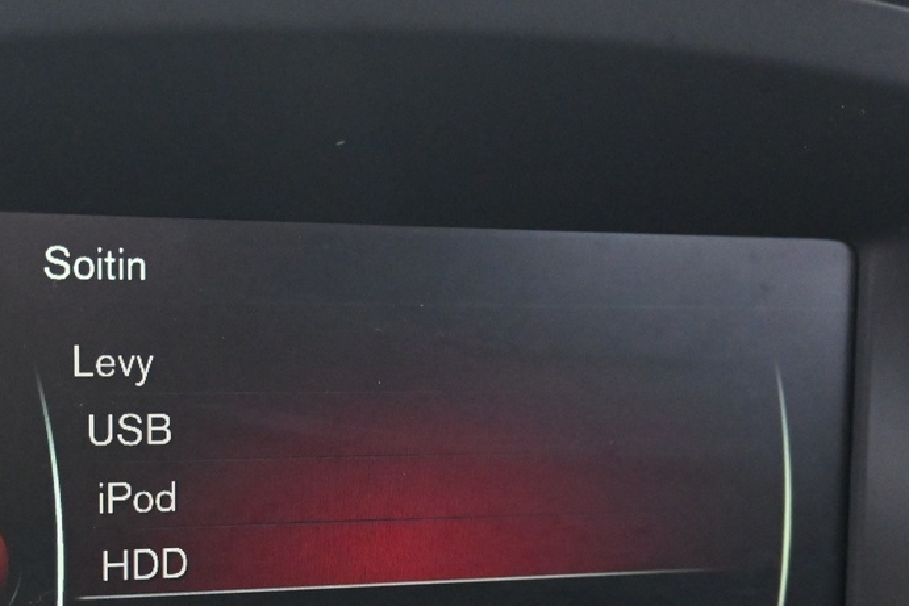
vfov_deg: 19.6
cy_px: 515
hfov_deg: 29.3
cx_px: 343
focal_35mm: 69
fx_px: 1732
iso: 4500
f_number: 3.8
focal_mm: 19.5
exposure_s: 1/30
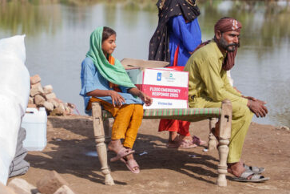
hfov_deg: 13.8
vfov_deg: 9.3
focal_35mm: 148
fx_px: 1192
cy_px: 71
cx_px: 98
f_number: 2.8
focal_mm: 70
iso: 200
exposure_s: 1/640
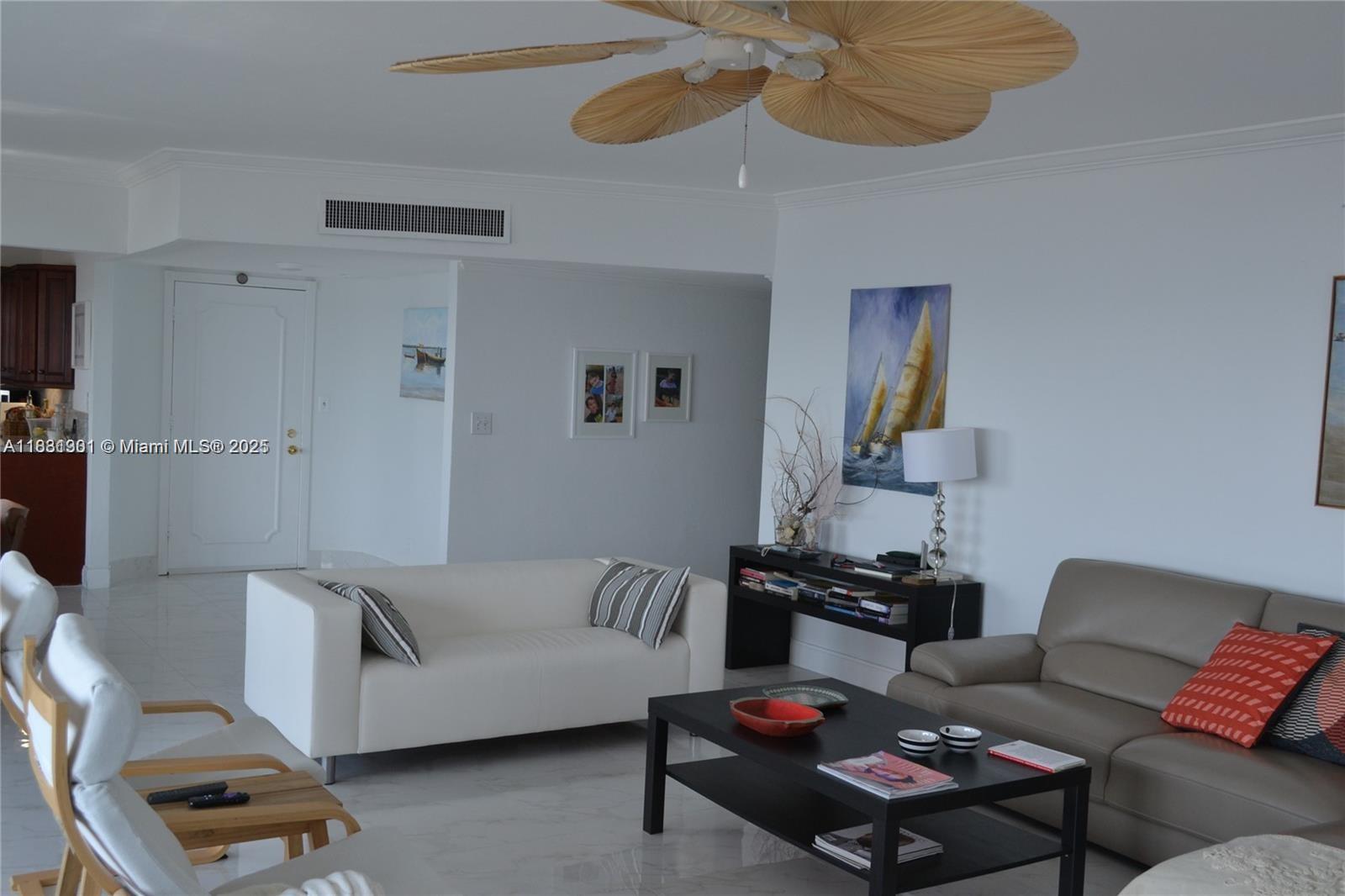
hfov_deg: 57.2
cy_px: 448
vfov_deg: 40.0
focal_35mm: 33
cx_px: 672
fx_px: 1233
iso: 320
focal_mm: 22
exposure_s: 1/125
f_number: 5.6
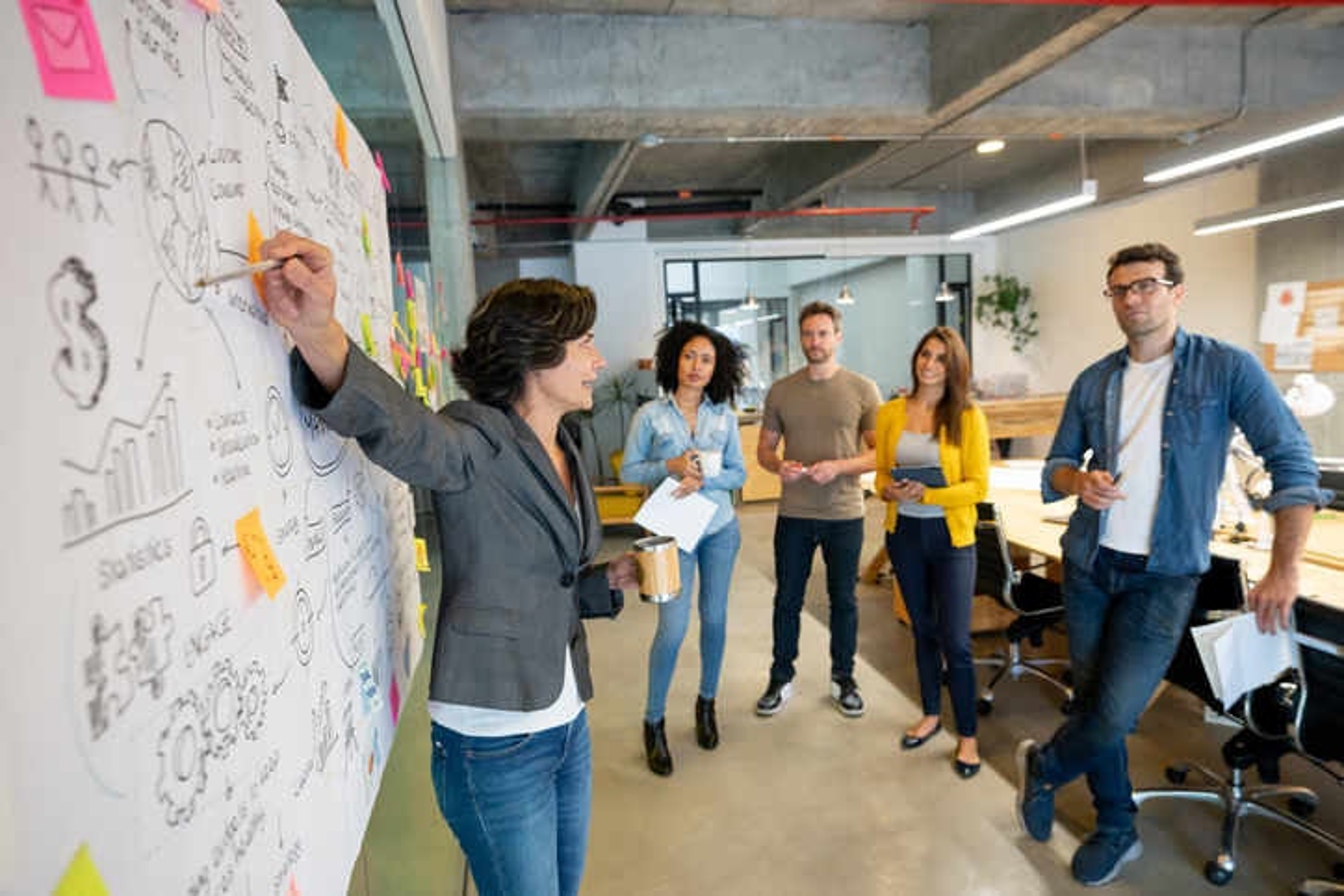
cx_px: 672
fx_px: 821
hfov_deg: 78.6
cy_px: 448
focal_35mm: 22
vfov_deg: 57.2
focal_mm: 22
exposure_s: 1/200
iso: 1600
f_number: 3.2
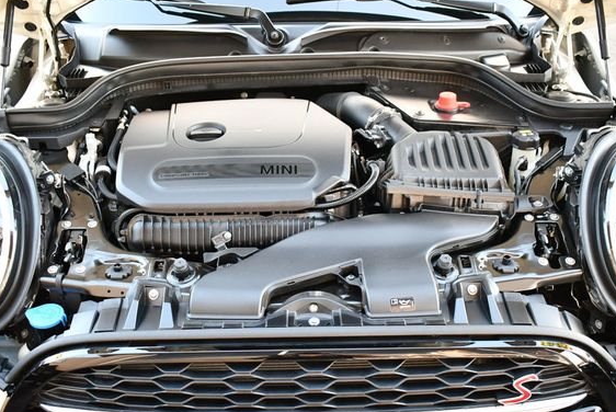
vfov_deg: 32.7
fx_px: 702
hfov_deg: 47.4
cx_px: 312
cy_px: 220
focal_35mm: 41
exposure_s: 1/125
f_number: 3.5
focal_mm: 18
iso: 800
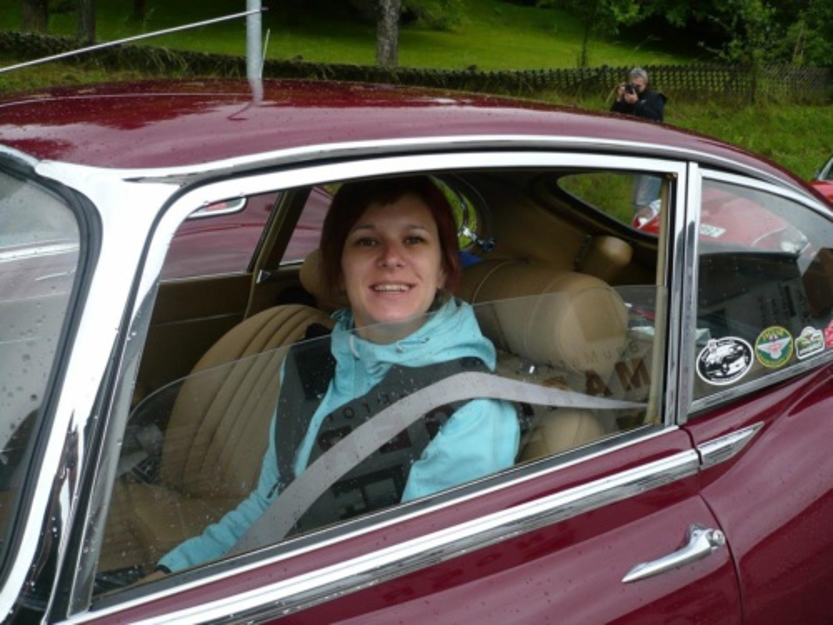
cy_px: 312
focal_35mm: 35
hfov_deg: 52.6
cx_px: 416
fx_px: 842
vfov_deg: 40.7
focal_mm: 5.8
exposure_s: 1/400
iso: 100
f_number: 2.8
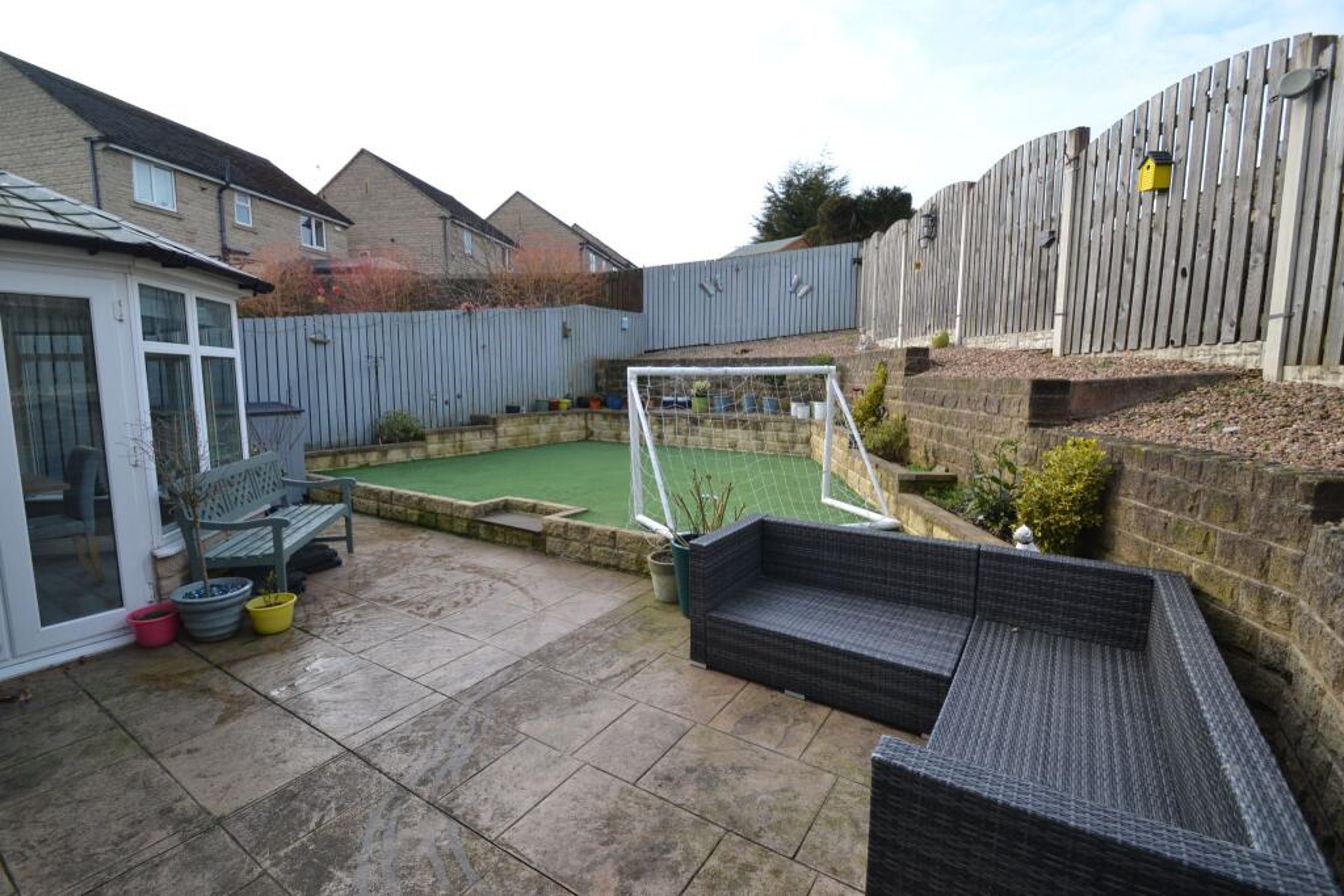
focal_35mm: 15
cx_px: 672
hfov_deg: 100.4
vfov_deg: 77.3
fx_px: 560
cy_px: 448
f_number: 5.6
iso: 100
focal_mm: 10
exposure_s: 1/125
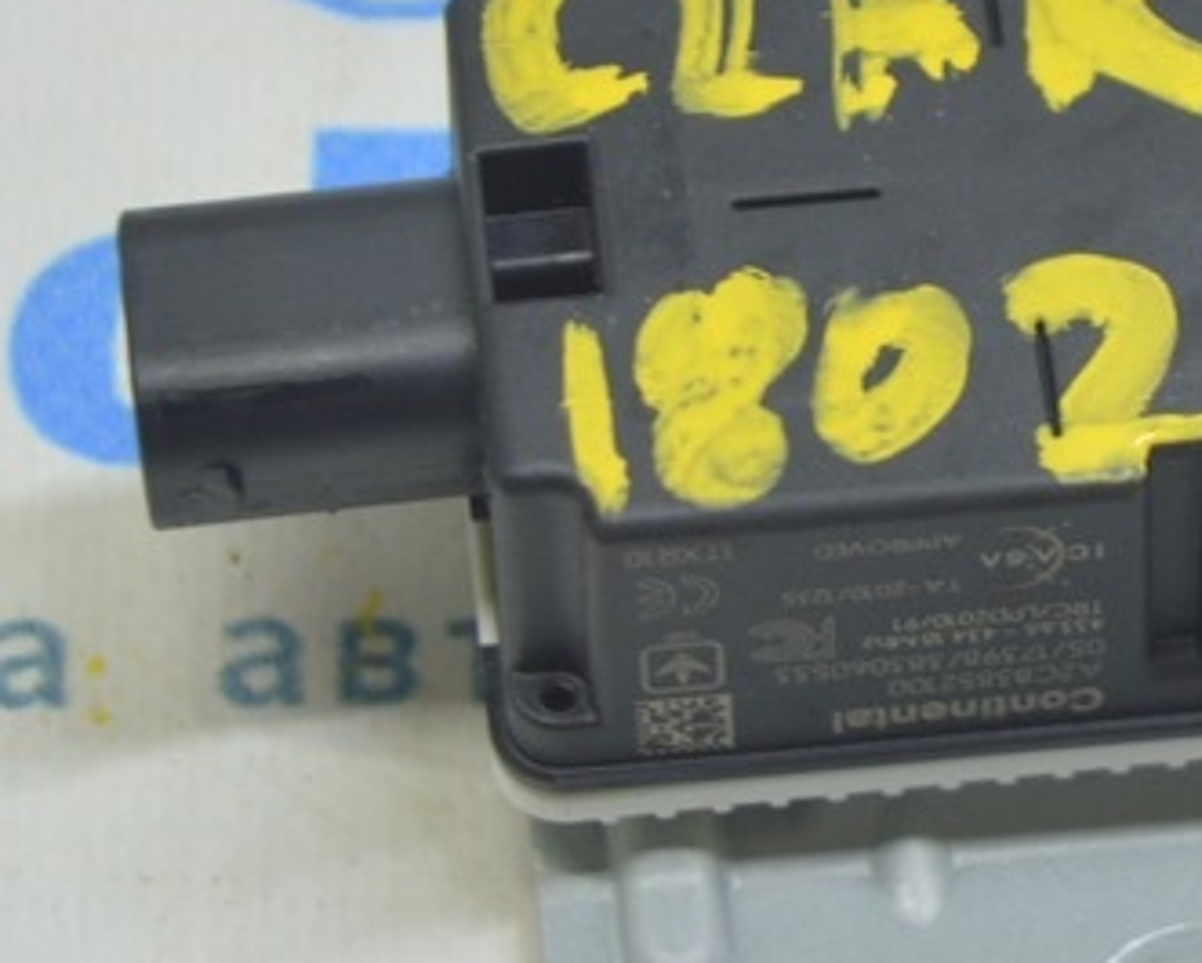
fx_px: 8521
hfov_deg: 8.1
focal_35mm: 239
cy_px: 253
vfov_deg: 6.5
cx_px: 980
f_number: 5.6
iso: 400
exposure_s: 1/20
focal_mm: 55
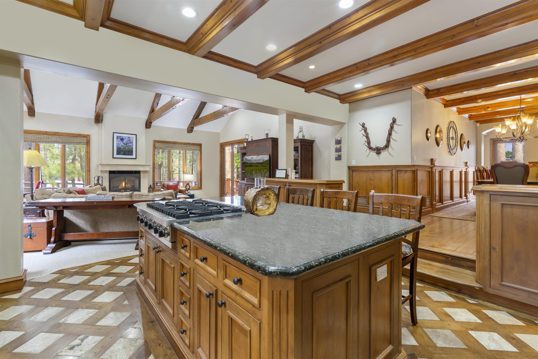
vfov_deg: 73.7
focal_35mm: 16
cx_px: 269
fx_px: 239
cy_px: 180
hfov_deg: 96.7
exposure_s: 3.2
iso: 250
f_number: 7.1
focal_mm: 16
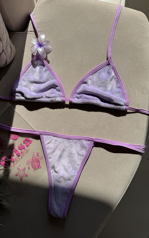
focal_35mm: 26
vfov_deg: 70.4
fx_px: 169
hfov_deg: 47.5
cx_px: 66
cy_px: 119
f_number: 1.78
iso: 80
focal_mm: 6.76
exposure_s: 1/7092
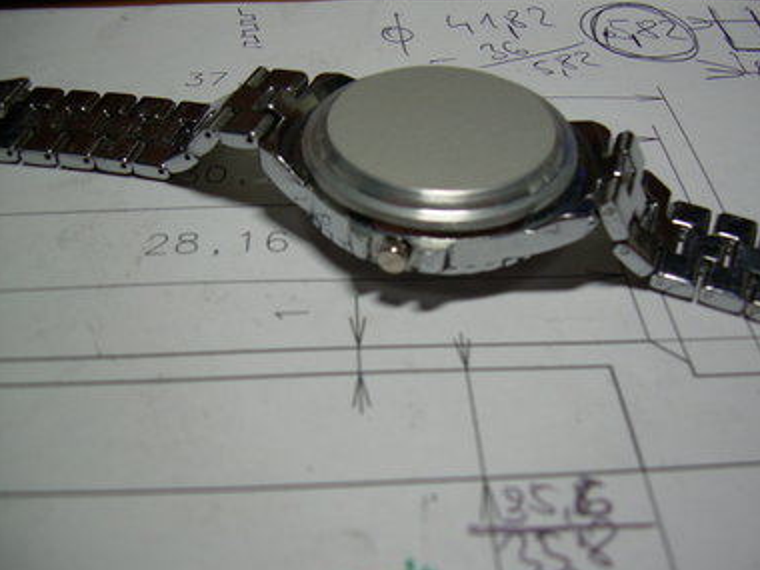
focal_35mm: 40
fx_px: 878
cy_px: 284
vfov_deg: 36.0
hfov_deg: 46.8
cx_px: 396
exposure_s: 1/25.2
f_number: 2.8
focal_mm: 6.3
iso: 50
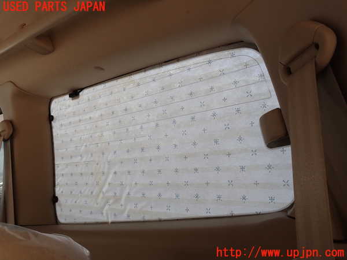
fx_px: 301
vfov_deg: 46.8
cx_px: 174
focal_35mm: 30
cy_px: 130
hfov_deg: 60.0
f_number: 3.2
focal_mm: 5.4
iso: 100
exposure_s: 1/125
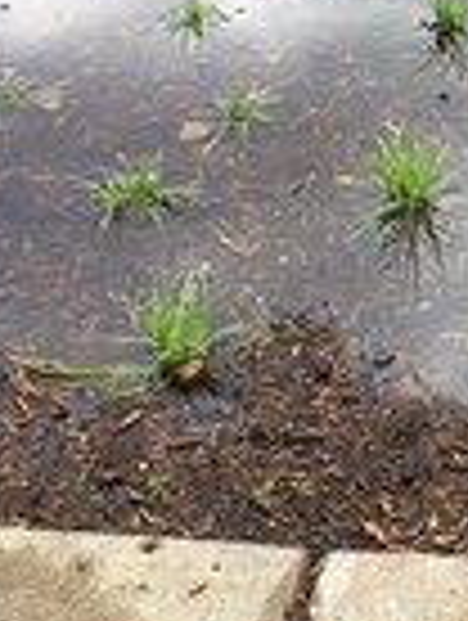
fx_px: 1312
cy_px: 88
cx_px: 472
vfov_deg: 25.9
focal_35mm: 73
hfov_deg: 19.6
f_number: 2.2
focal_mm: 4.15
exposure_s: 1/371
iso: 25
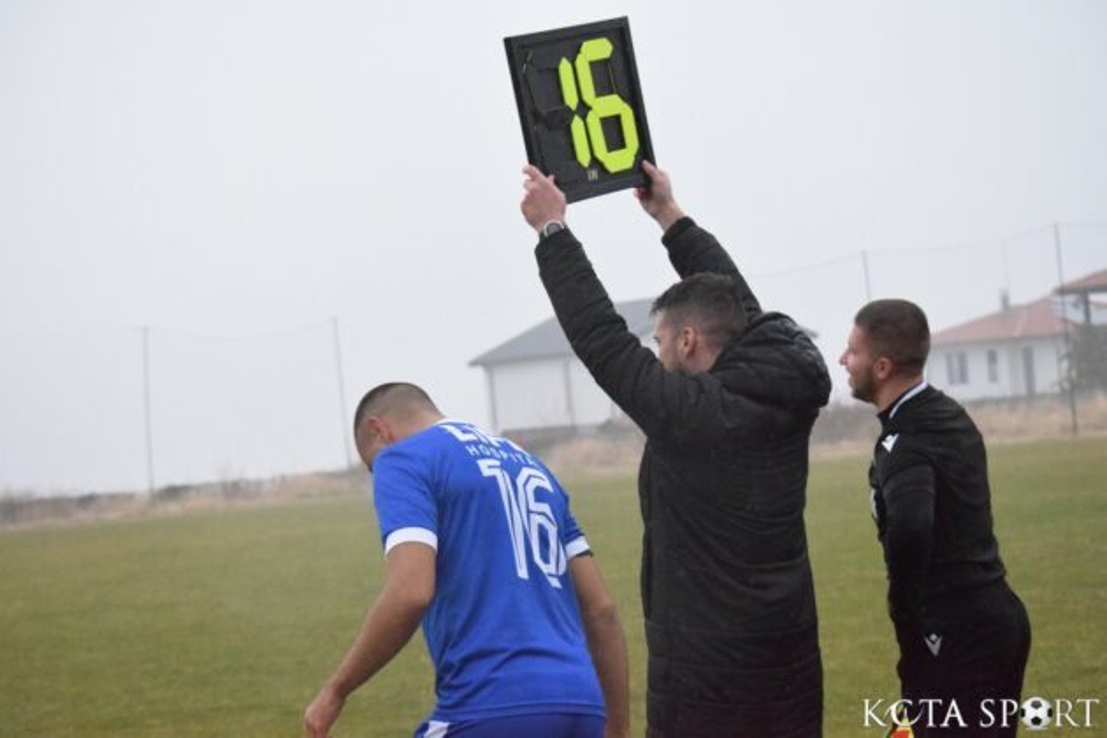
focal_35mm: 93
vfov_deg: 14.7
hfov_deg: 21.9
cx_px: 554
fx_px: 2860
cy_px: 369
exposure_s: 1/640
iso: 12800
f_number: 5.6
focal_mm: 62
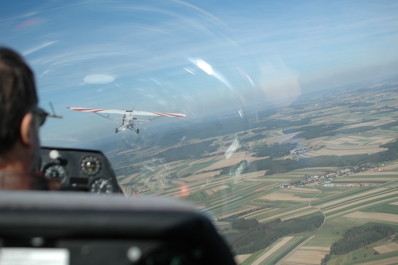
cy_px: 132
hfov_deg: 46.4
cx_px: 199
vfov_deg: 31.9
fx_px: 464
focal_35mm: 42
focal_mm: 28
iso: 200
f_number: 3.8
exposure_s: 1/2500
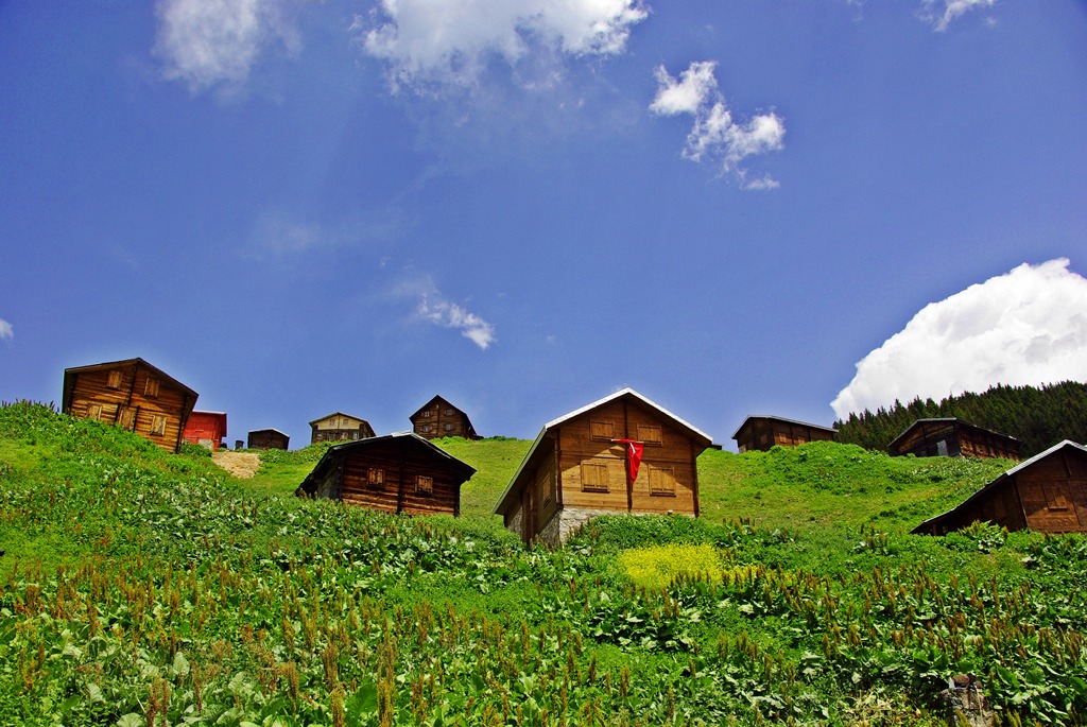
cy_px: 364
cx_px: 544
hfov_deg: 67.3
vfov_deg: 48.0
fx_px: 816
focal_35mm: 27
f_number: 7.1
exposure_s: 1/320
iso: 100
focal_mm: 18
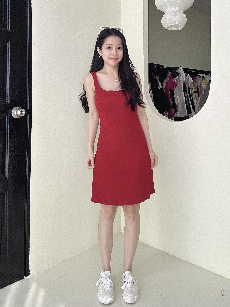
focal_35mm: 23
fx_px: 204
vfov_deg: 73.9
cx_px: 115
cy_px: 154
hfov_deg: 58.9
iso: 64
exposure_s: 1/121
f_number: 1.9
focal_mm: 2.69
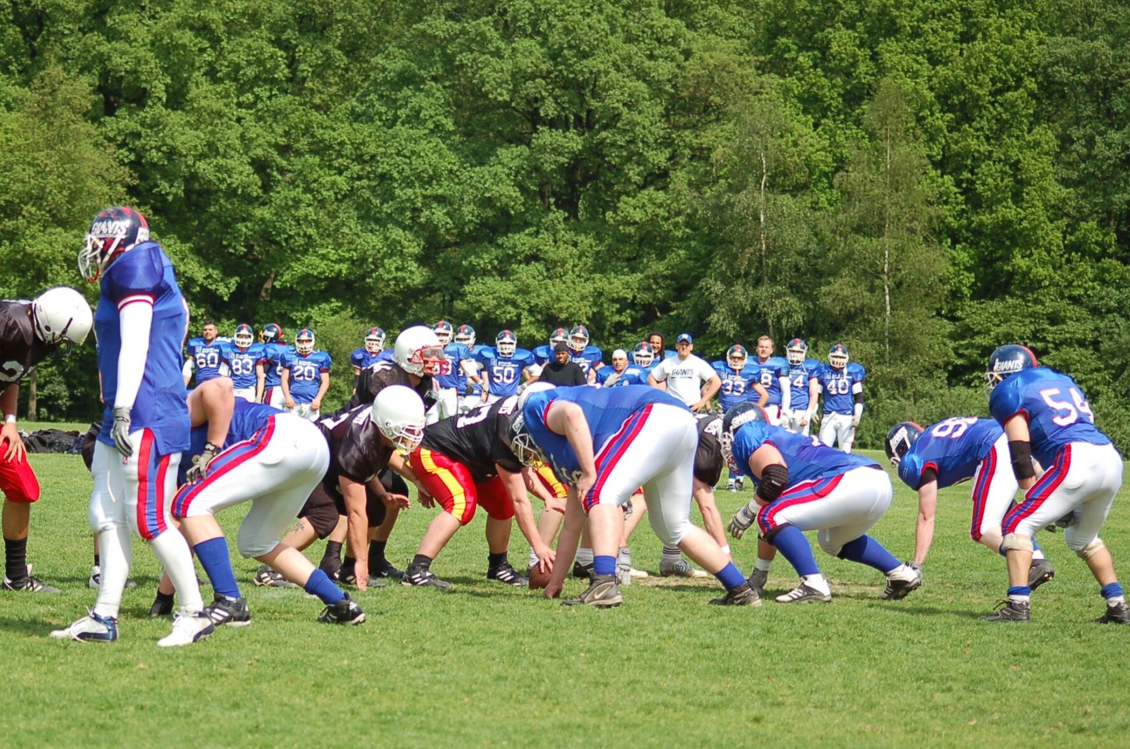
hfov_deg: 13.6
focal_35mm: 151
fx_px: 4731
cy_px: 431
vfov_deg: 9.1
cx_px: 449
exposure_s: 1/1250
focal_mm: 82
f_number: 4.5
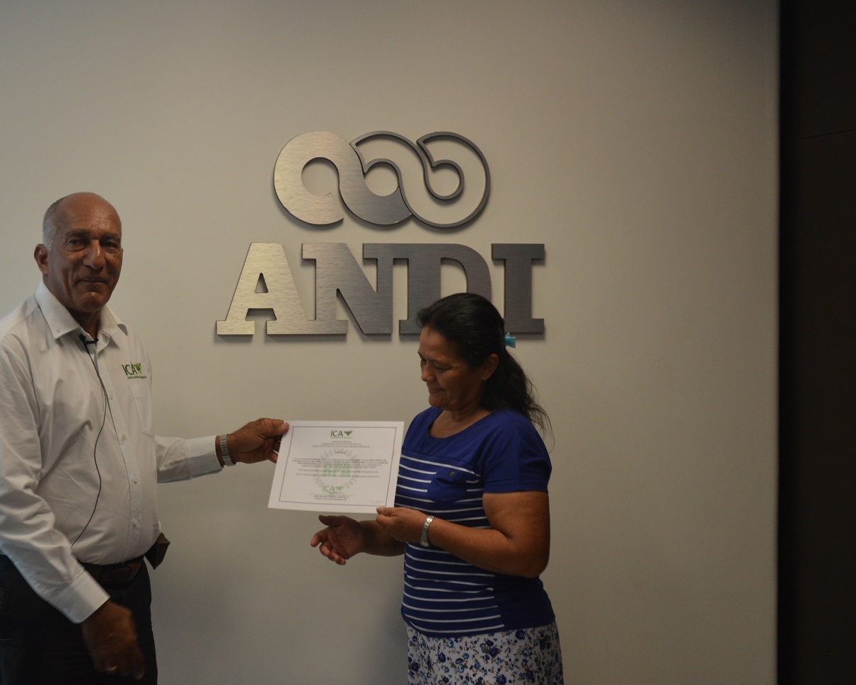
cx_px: 365
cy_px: 341
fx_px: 2001
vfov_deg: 19.4
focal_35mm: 79
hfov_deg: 24.1
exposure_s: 1/60
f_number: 5.3
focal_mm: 46
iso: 720
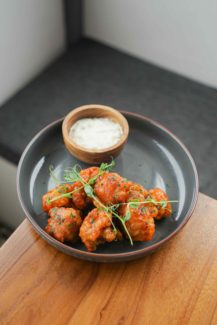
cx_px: 108
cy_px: 162
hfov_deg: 31.9
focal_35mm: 42
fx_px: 380
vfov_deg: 46.4
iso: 100
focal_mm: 28
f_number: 2.5
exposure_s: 1/400
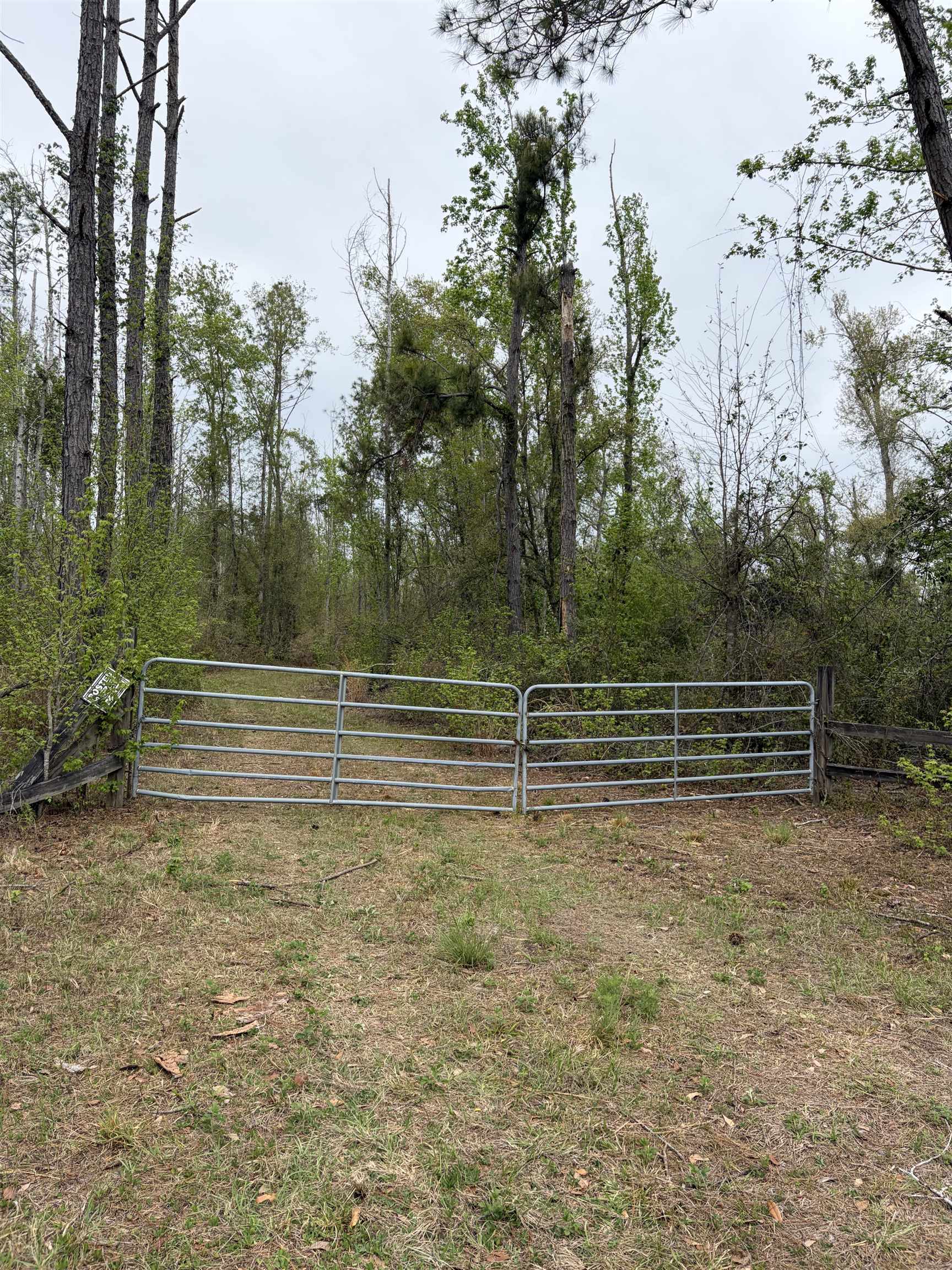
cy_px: 635
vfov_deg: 67.3
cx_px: 476
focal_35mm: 26
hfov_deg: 53.1
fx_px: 953
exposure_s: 1/2012
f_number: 1.6
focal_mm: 5.96
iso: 50
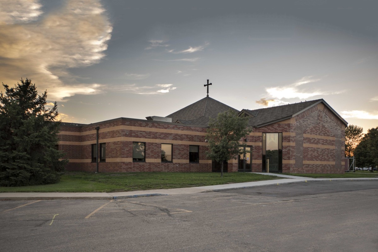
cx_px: 189
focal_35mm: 36
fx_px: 378
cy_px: 126
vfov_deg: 36.9
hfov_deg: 53.1
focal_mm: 24
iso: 100
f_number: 4.5
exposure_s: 1/40
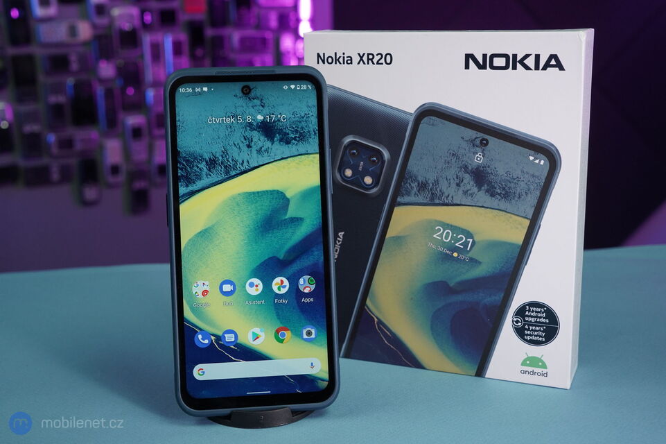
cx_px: 333
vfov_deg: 31.9
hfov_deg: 46.4
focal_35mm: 42
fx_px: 777
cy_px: 222
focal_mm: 42
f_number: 8
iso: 2000
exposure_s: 1/160
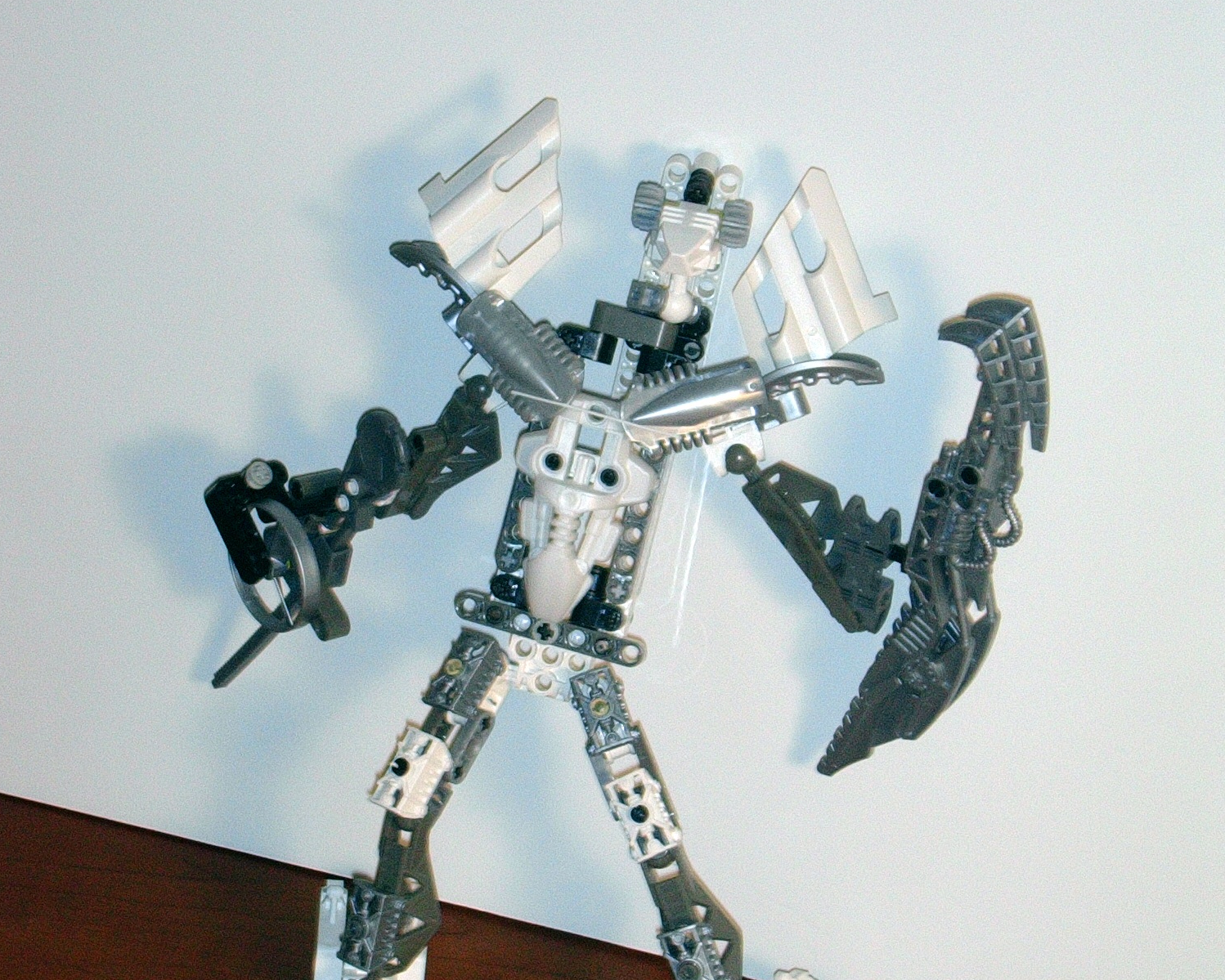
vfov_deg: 17.5
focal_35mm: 88
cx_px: 614
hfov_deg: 21.7
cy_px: 500
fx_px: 3191
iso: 70
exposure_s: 1/64
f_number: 3.6
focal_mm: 10.2
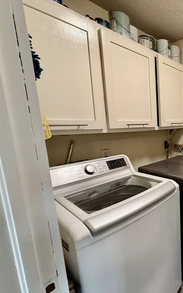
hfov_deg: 45.9
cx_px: 197
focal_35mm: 20
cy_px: 147
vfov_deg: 85.1
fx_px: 160
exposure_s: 1/60
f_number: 2.2
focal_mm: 2.22
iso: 250
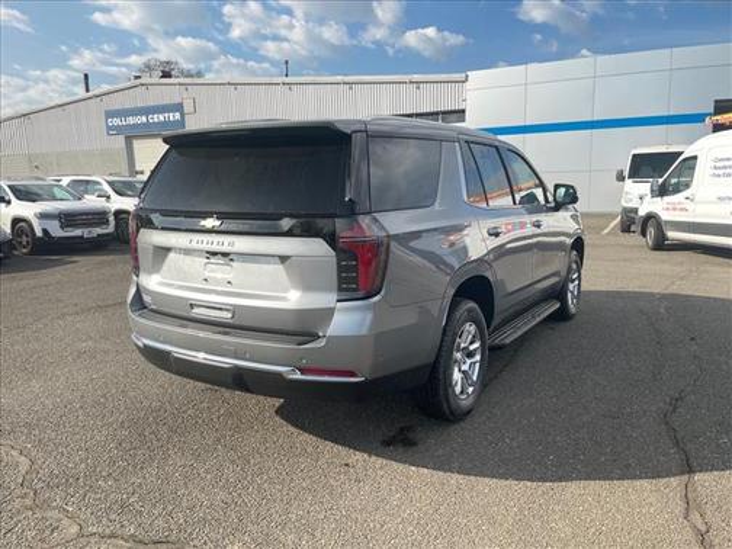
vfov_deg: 53.1
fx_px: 550
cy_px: 274
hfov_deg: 67.3
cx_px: 366
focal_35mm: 26
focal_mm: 4.2
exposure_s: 1/388
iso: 32
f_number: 1.6
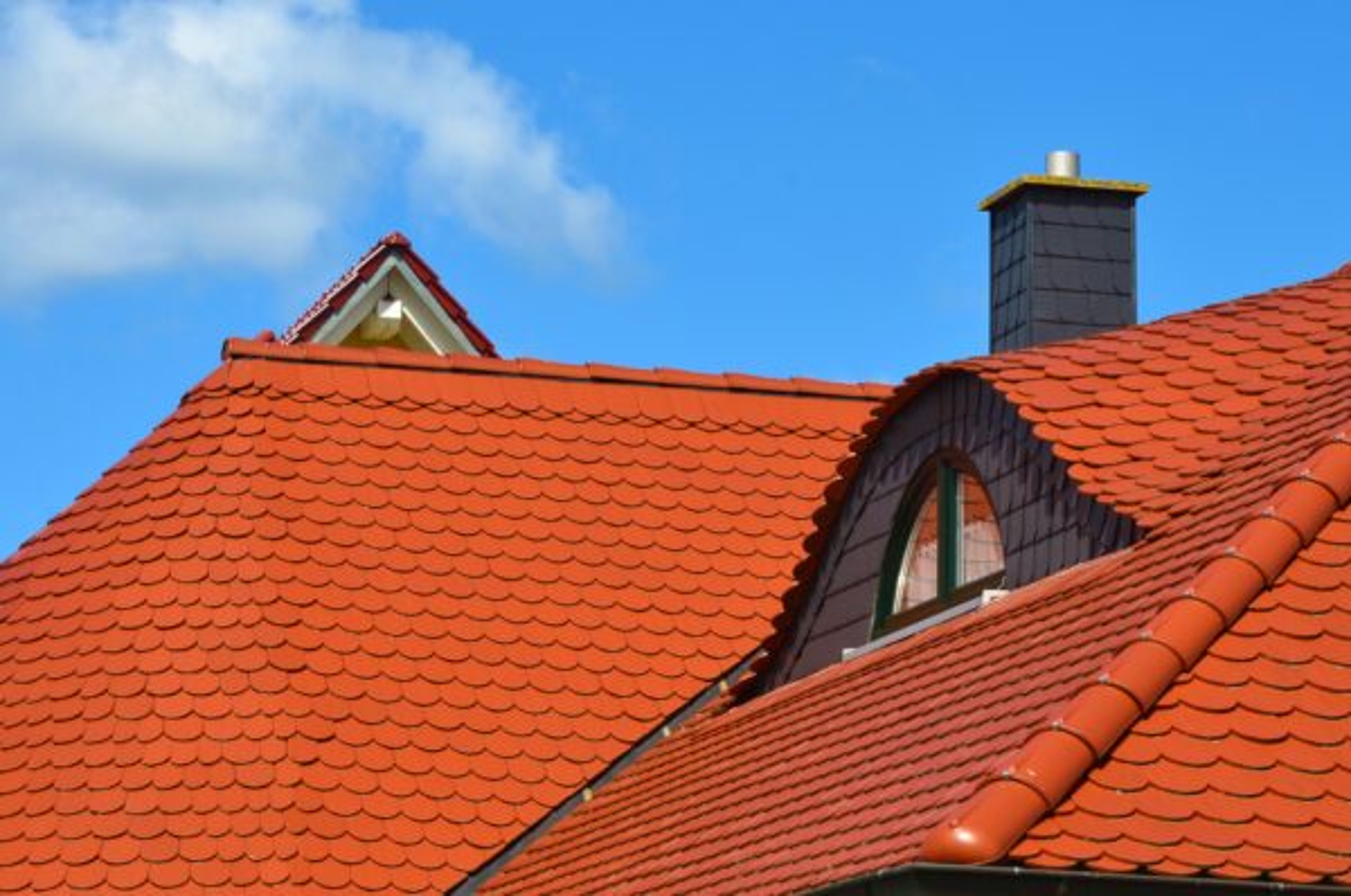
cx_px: 676
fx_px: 3934
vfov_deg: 13.0
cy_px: 448
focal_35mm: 105
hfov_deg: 19.5
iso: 100
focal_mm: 70
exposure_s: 1/160
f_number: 11
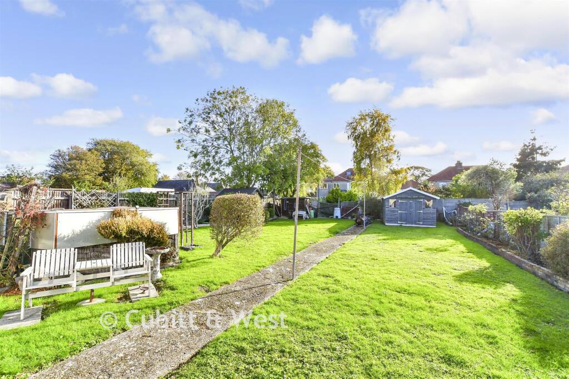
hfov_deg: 96.7
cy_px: 190
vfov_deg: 73.8
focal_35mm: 16
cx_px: 284
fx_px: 253
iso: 400
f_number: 8
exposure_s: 1/400
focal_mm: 11
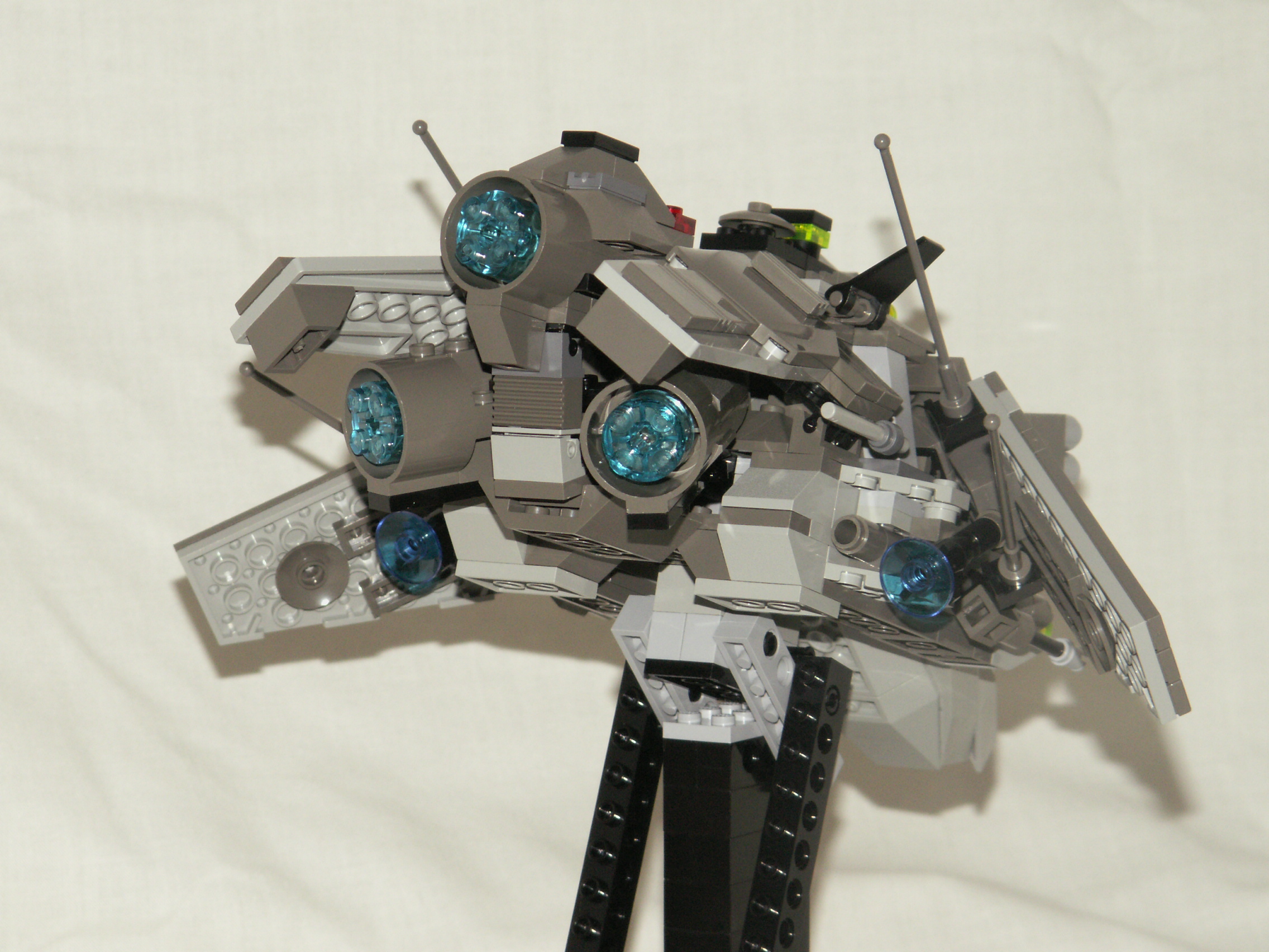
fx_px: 4912
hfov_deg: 14.7
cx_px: 634
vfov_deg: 11.1
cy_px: 476
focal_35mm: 134
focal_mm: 21.89
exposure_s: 1/125
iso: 160
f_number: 4
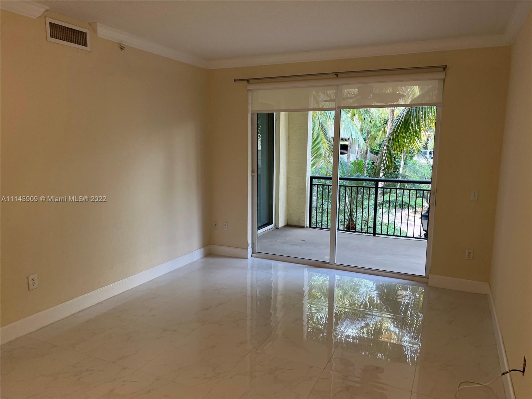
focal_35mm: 26
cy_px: 200
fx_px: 400
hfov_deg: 67.3
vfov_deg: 53.1
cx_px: 266
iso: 100
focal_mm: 5.7
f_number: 1.5
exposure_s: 1/120
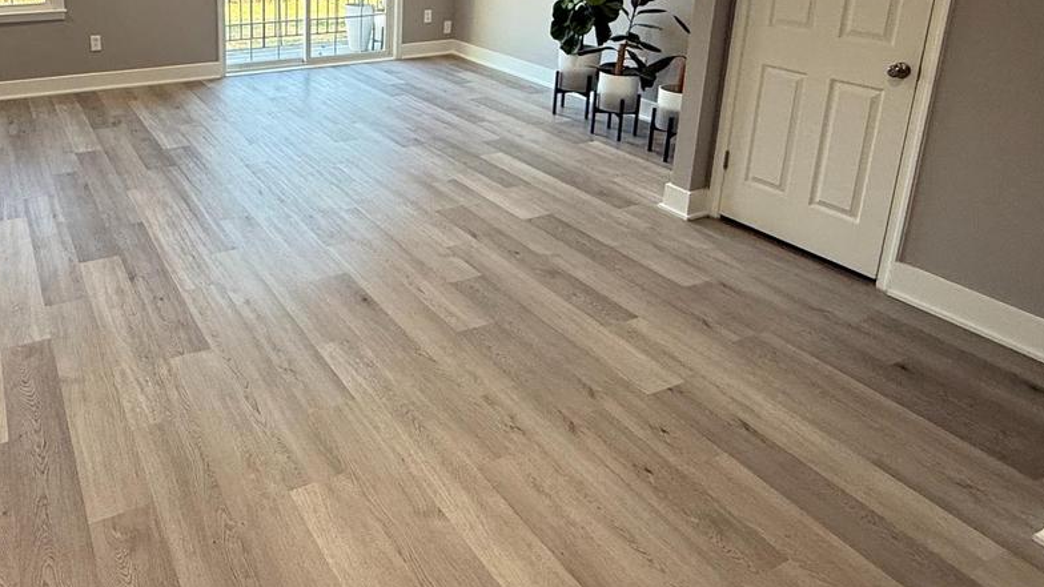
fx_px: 775
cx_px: 308
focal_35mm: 28
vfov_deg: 39.2
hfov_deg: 65.2
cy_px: 85
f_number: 2.2
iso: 160
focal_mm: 2.22
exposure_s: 1/120
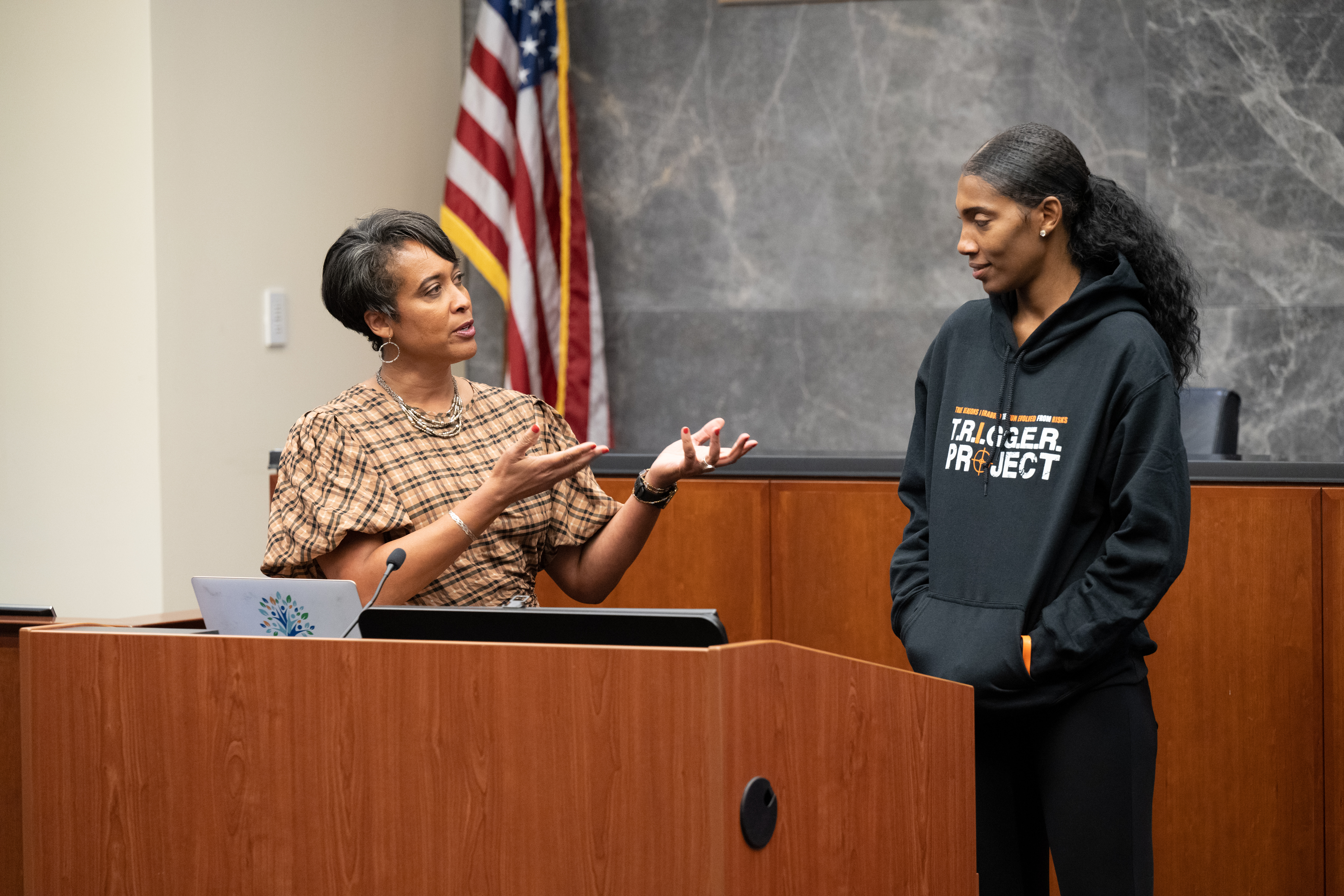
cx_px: 672
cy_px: 448
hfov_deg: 12.8
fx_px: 5973
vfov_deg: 8.6
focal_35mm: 160
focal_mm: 160
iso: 3200
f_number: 4
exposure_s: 1/200
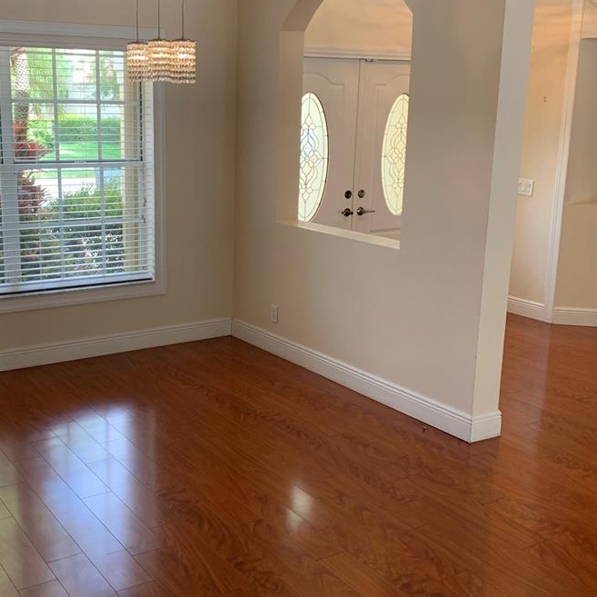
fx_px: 820
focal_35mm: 42
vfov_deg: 40.0
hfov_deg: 39.7
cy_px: 294
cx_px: 214
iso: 50
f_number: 1.8
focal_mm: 4.25
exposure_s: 1/60
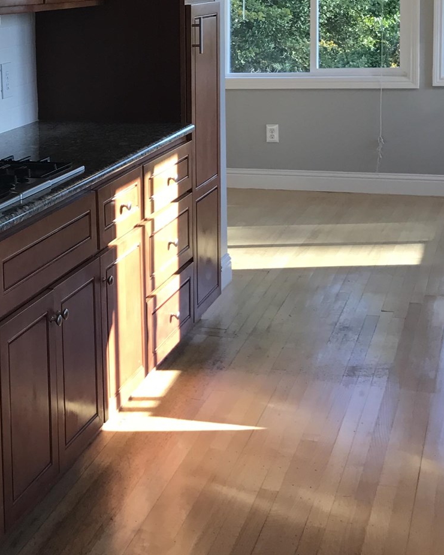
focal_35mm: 68
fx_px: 1117
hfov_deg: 21.4
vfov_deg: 27.7
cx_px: -40
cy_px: 178
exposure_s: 1/177
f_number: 1.8
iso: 20
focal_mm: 3.99
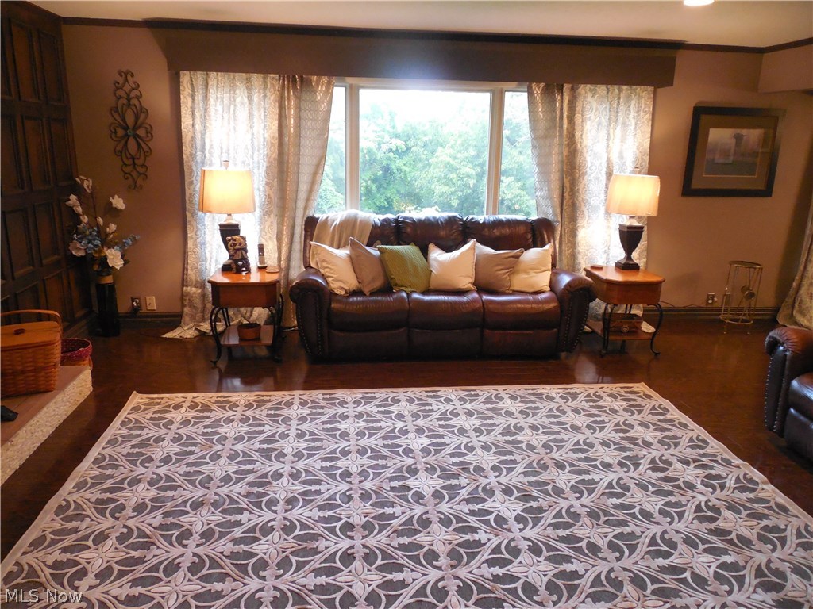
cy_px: 304
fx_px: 587
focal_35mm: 25
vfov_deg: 54.9
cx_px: 406
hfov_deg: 69.4
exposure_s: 1/30
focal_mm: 4.5
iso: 800
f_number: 3.3
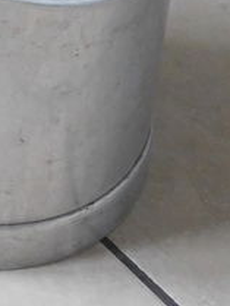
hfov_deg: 5.1
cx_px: -347
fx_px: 2496
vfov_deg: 6.9
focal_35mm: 282
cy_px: -139
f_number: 4
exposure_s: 1/25
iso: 400
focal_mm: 10.4
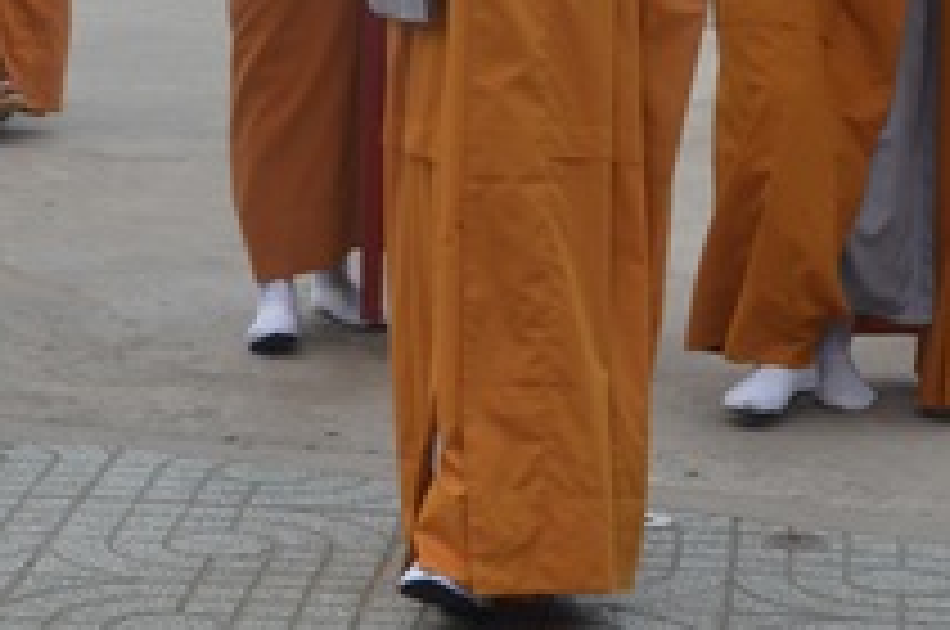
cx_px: 522
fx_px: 4874
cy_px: -308
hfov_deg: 11.1
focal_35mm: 185
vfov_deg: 7.3
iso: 800
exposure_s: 1/200
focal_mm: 40
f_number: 7.1
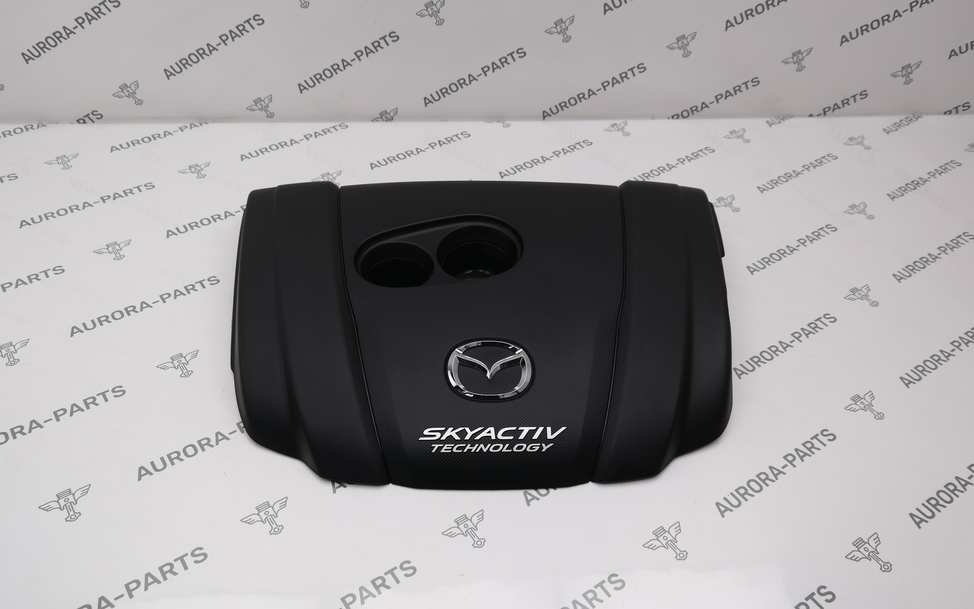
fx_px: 770
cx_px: 493
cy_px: 313
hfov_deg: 64.6
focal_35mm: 29
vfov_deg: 43.1
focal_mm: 18
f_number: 4.5
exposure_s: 1/125
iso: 100
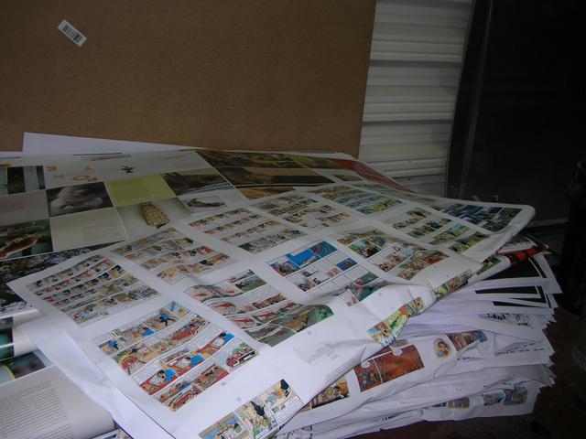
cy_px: 220
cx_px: 293
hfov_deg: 52.6
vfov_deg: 40.7
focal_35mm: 35
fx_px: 593
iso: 50
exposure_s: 1/60.1
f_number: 2.8
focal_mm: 5.8
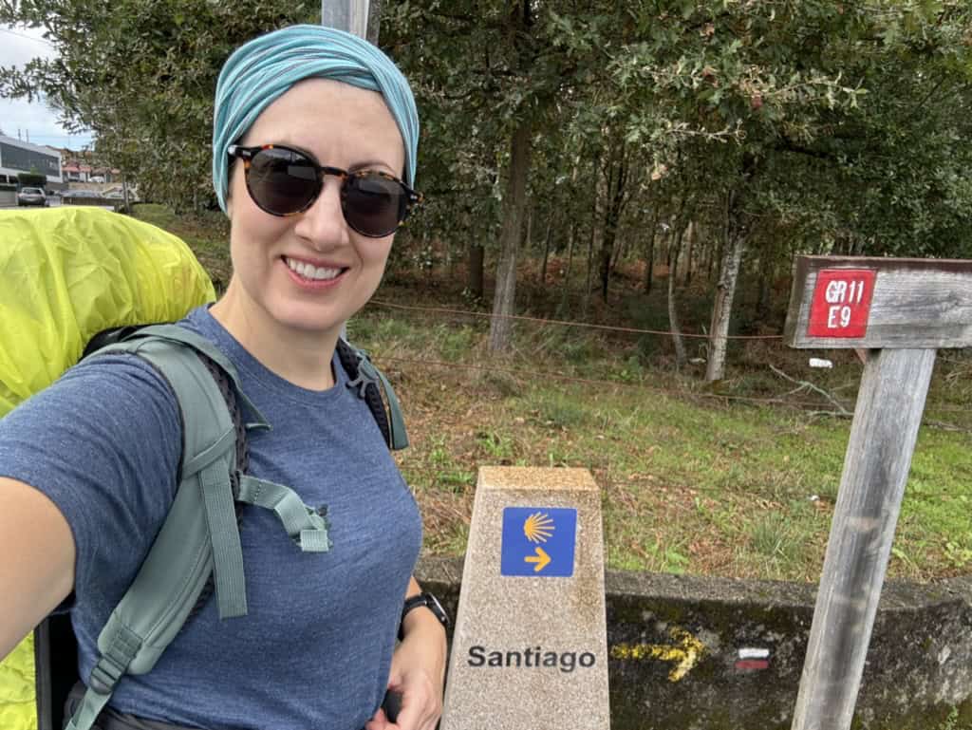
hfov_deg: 73.9
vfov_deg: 58.9
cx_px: 486
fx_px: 646
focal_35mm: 23
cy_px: 365
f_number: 1.9
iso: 25
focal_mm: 2.7
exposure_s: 1/342
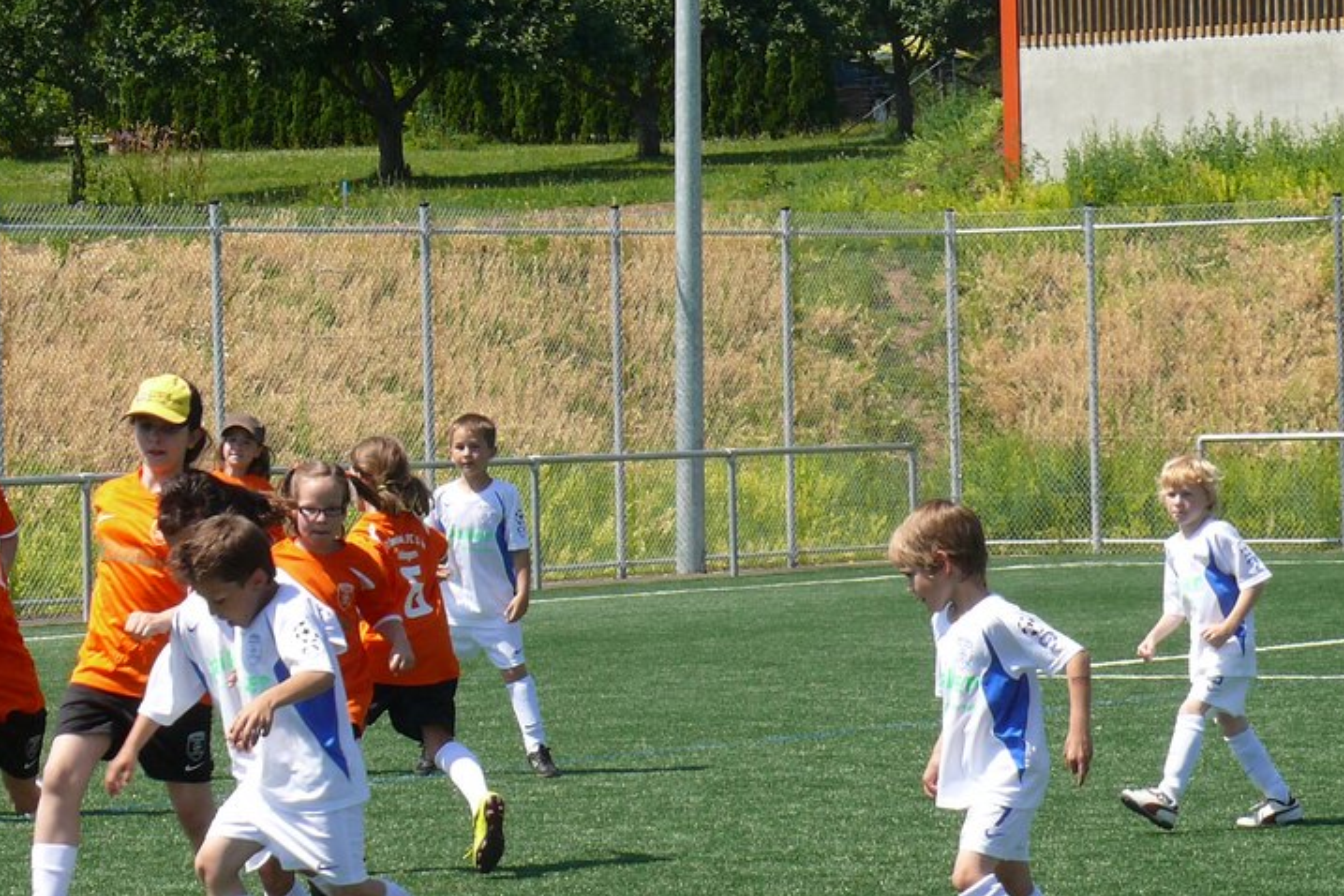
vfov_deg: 8.5
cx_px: 532
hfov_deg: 12.8
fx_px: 6010
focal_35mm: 161
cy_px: 491
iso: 100
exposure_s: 1/400
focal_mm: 16.4
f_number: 5.6
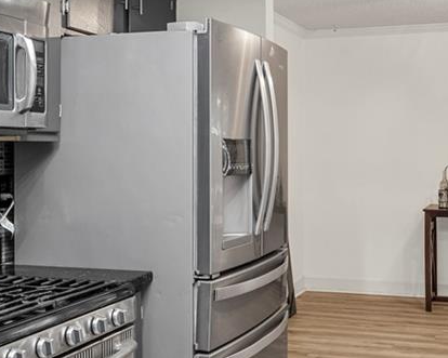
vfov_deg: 29.0
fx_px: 691
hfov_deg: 35.8
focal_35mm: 52
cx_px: 262
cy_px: 150
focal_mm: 22.5
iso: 400
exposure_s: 1/4
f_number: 8
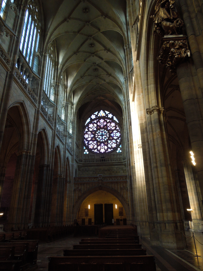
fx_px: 195
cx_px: 102
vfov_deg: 69.4
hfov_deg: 54.9
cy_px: 136
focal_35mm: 25
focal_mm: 4.5
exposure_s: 1/30
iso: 320
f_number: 3.3
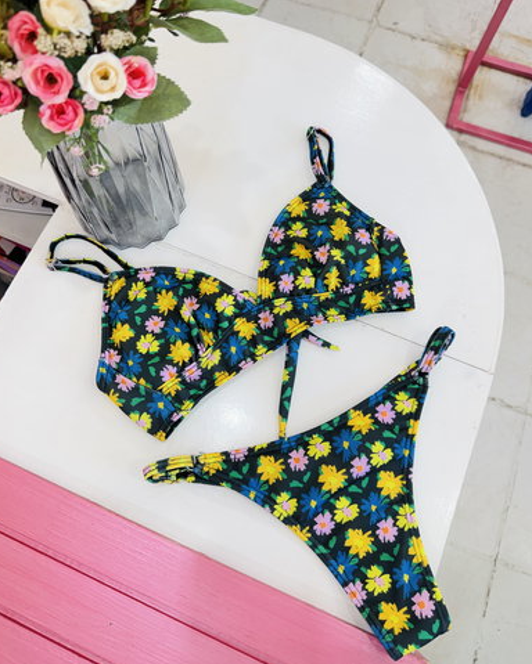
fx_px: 512
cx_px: 258
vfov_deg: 65.9
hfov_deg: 54.9
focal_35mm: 26
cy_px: 301
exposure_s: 1/100
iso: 100
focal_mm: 6.76
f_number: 1.78
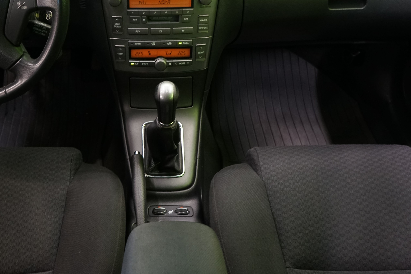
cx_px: 148
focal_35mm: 43
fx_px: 491
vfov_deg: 30.9
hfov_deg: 45.0
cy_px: 84
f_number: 5
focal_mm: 29
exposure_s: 1/20
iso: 1600
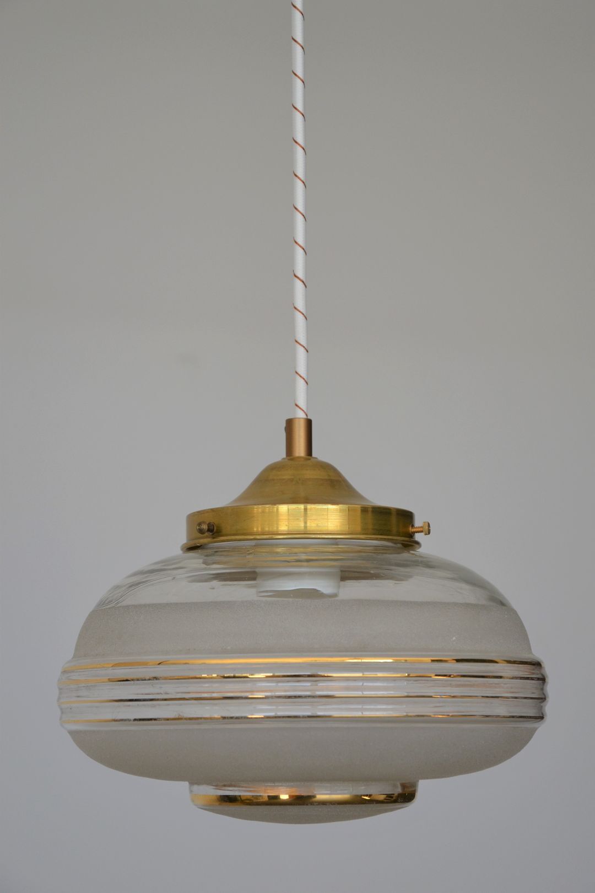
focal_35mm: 87
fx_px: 2157
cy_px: 446
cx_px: 298
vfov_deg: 23.4
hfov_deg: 15.7
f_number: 5
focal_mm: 58
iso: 400
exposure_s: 1/320
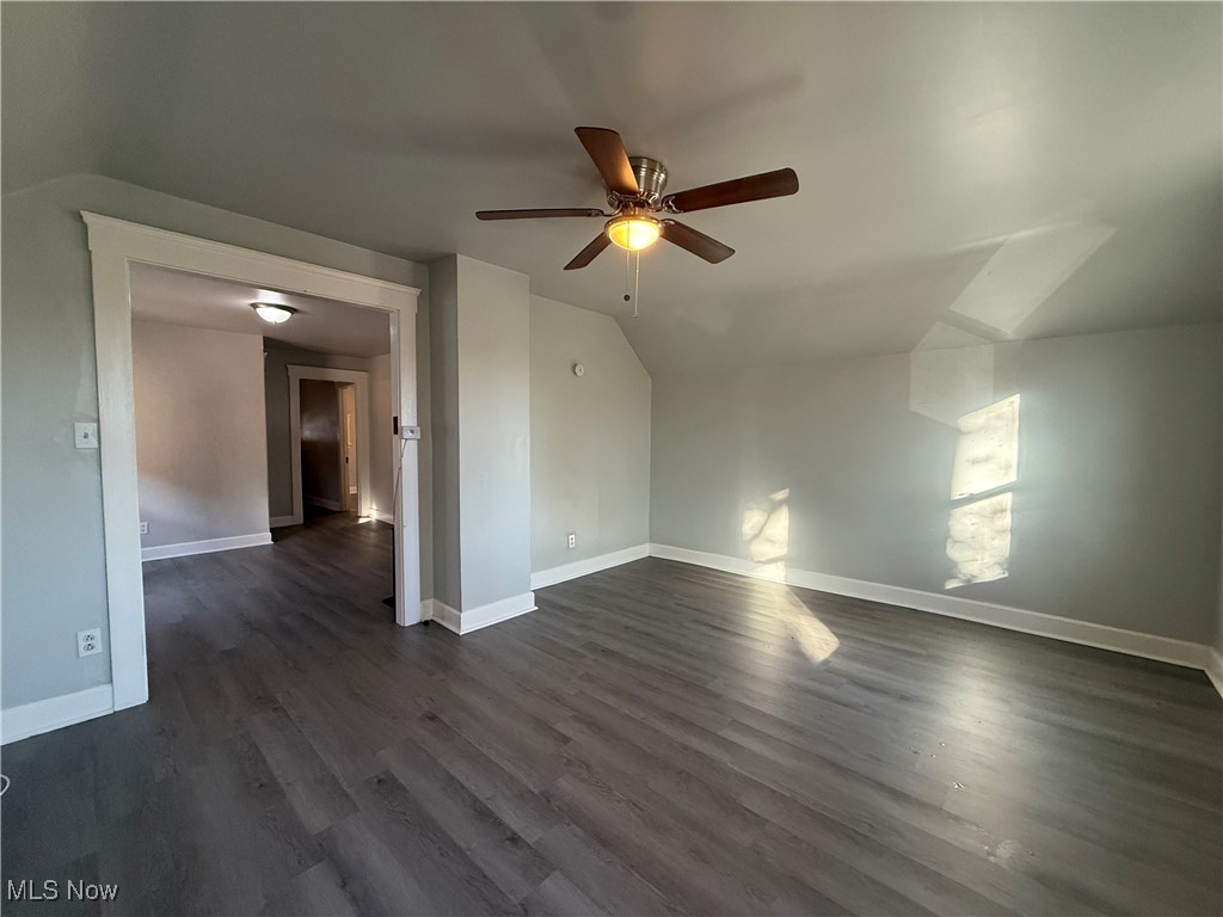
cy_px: 458
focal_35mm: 14
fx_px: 495
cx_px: 612
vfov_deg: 85.7
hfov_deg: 102.1
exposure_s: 1/120
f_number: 2.2
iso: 320
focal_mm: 2.22
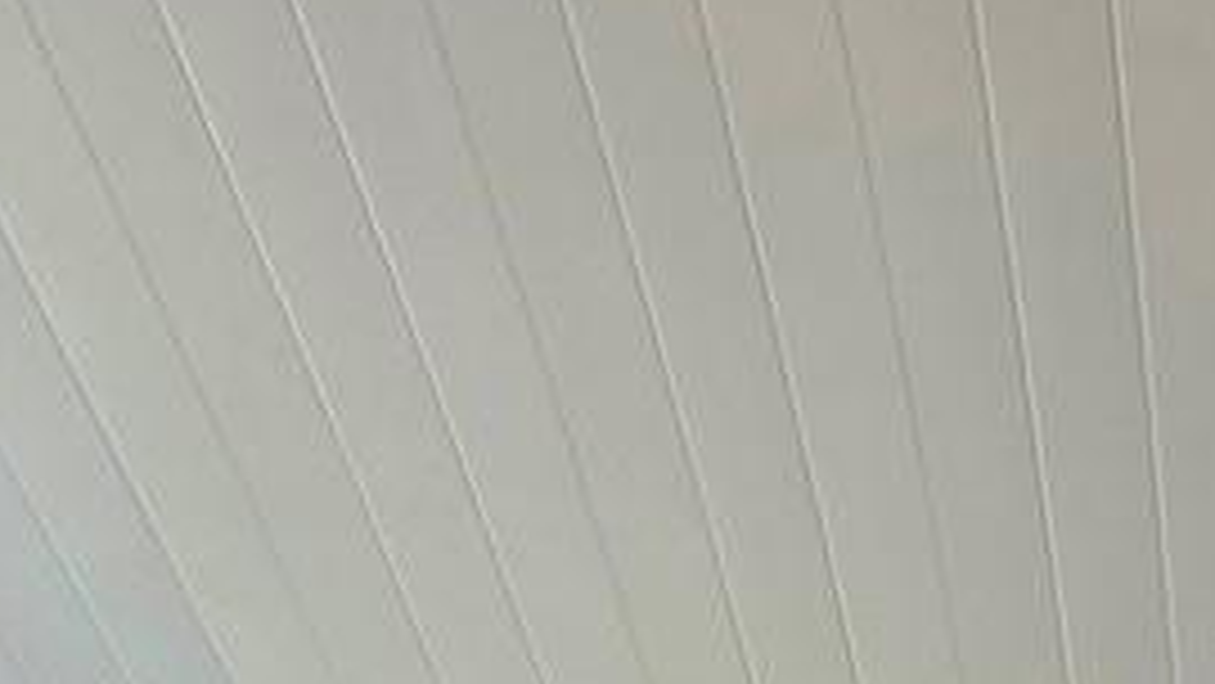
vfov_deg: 8.6
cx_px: 742
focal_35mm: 84
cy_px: 2570
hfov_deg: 25.2
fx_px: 2707
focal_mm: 2.2
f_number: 1.9
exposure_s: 1/120
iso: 20
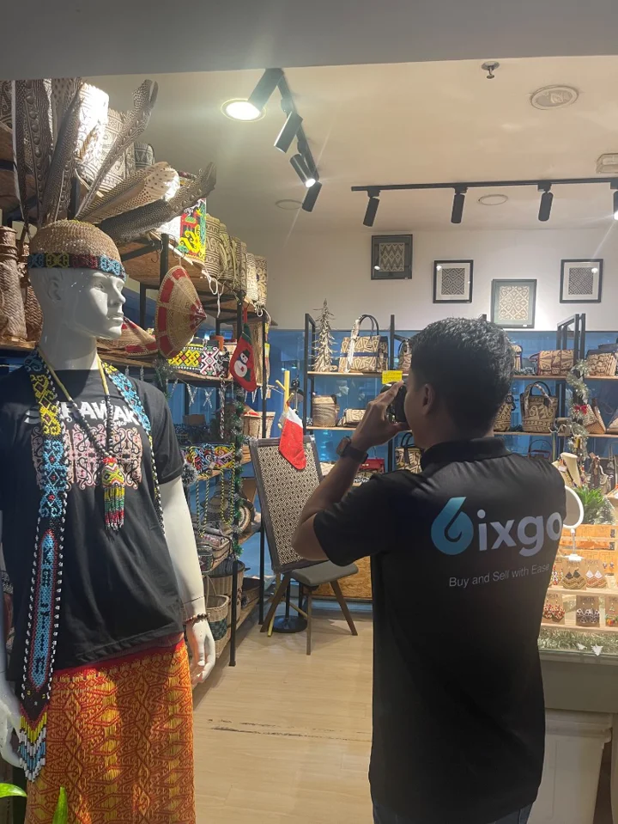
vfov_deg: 69.4
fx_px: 595
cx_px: 309
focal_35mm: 25
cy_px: 412
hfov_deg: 54.9
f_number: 1.6
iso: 80
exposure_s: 1/50
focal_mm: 5.1
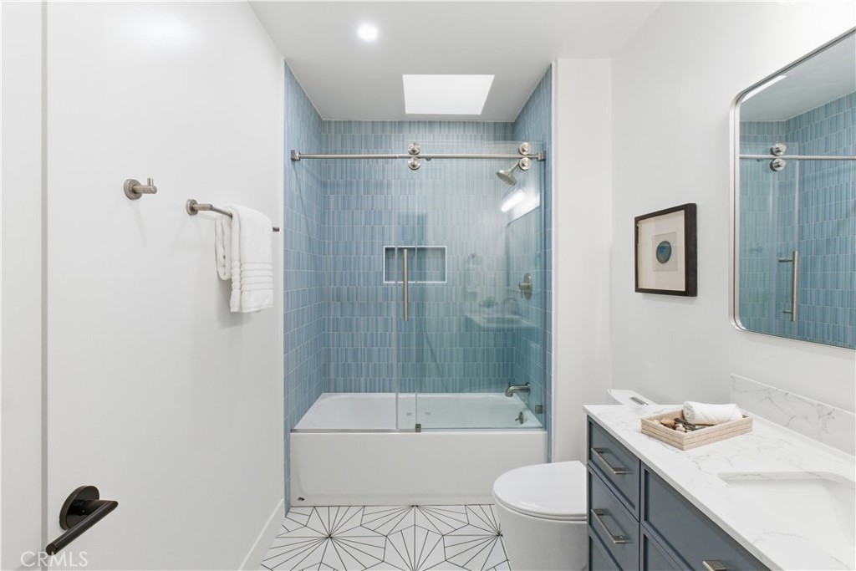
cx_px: 428
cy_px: 286
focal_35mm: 15
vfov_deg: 77.3
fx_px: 357
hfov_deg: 100.4
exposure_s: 1/50
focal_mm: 10
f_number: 9
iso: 800
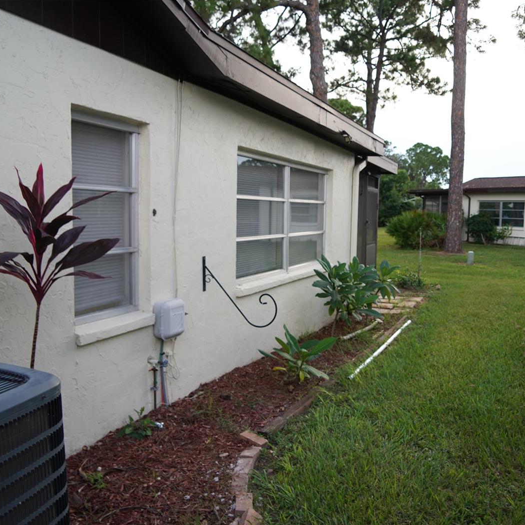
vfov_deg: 52.5
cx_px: 320
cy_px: 264
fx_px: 532
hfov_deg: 52.1
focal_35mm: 31
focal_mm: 24
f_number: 4
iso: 320
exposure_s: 1/160
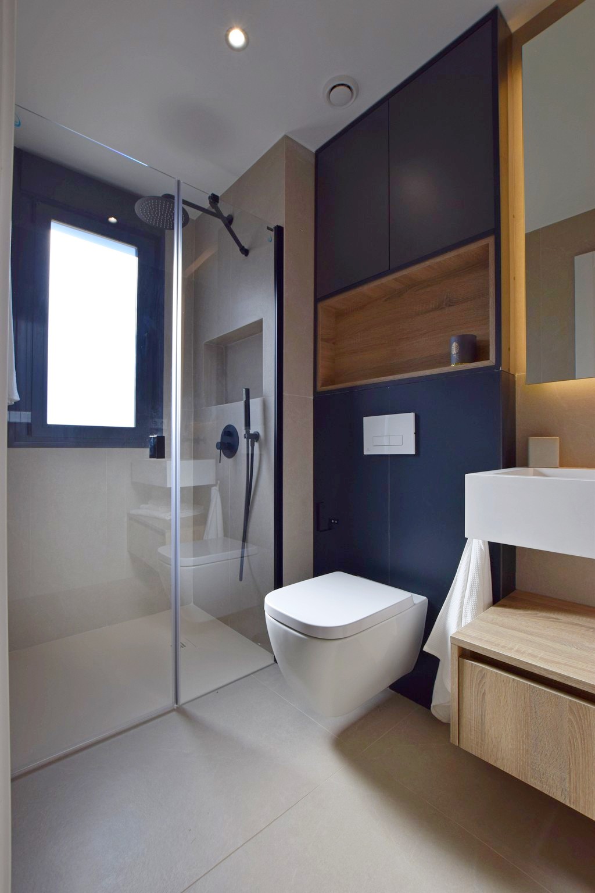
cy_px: 446
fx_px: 372
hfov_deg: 77.3
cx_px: 298
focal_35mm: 15
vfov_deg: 100.4
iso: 280
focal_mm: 10
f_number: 8
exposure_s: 1/250
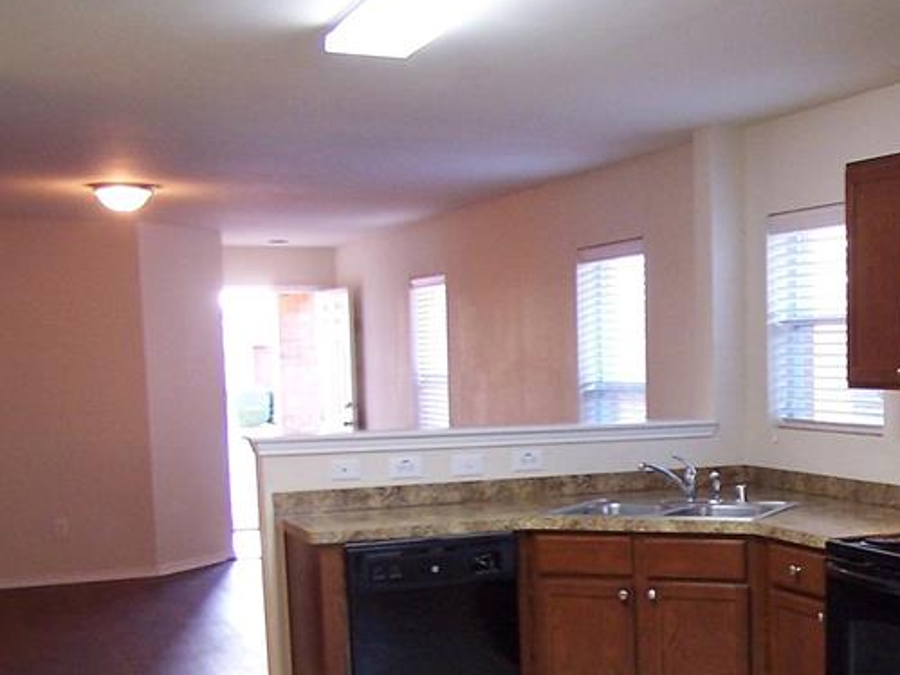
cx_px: 895
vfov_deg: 18.6
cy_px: 588
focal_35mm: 78
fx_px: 2027
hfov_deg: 24.0
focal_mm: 6.3
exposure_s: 1/10
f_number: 2.8
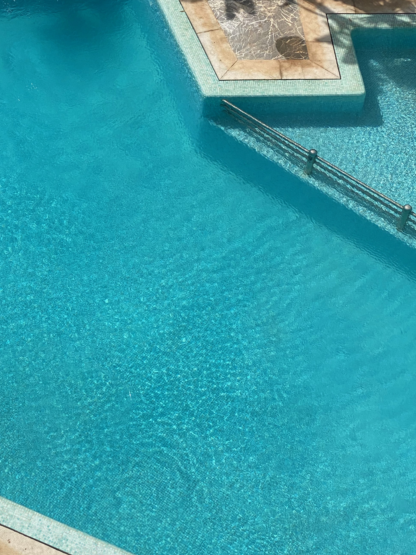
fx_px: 1298
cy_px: 179
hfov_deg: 18.1
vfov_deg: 24.0
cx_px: 97
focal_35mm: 81
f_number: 2
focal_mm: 6
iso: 20
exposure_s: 1/2660
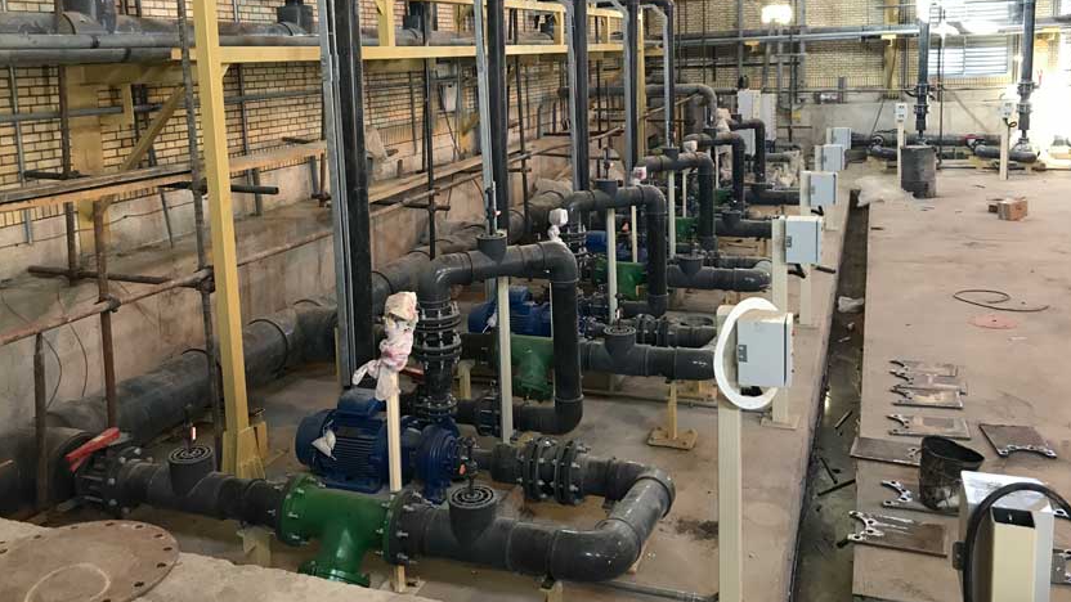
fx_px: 937
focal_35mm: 33
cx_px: 515
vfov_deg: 35.2
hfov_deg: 59.5
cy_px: 192
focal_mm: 3.99
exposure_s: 1/17
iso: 50
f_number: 1.8
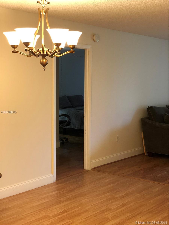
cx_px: 84
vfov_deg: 36.8
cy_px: 112
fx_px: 338
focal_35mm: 52
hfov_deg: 28.0
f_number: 2.4
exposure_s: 1/24
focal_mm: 6
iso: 160
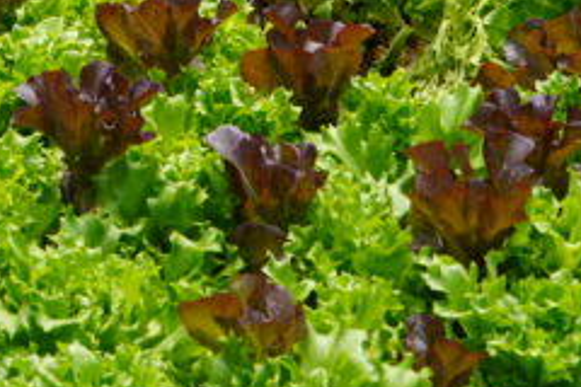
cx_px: -34
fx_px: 2889
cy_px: -359
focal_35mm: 179
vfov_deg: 7.4
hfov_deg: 11.3
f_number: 5
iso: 100
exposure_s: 1/250
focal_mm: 28
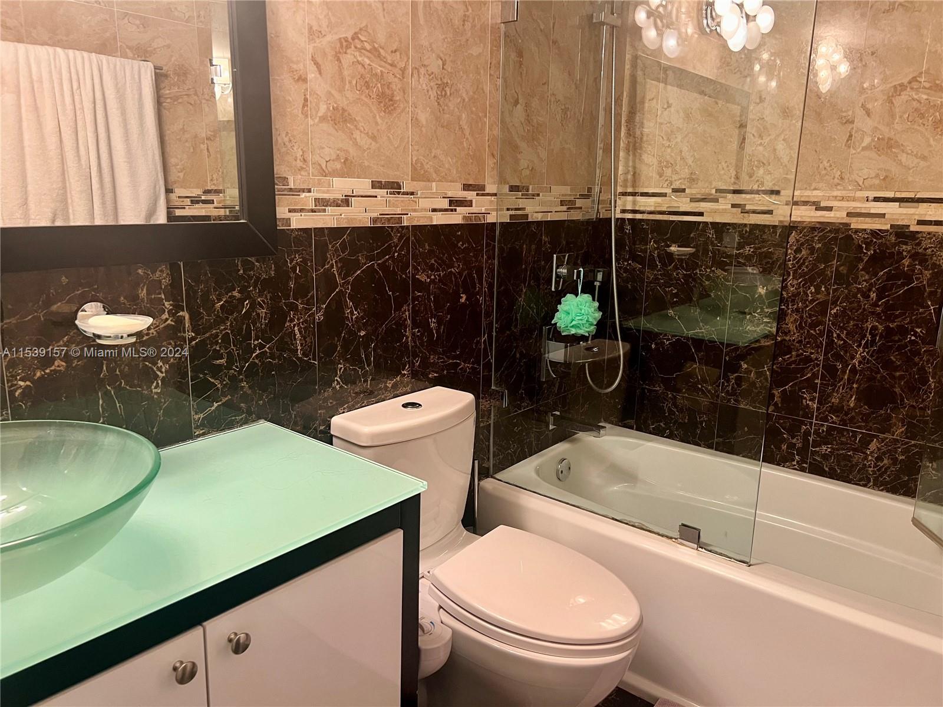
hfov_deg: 67.3
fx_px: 708
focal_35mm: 26
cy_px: 354
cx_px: 472
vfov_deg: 53.1
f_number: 1.5
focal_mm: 5.7
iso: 250
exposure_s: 1/60
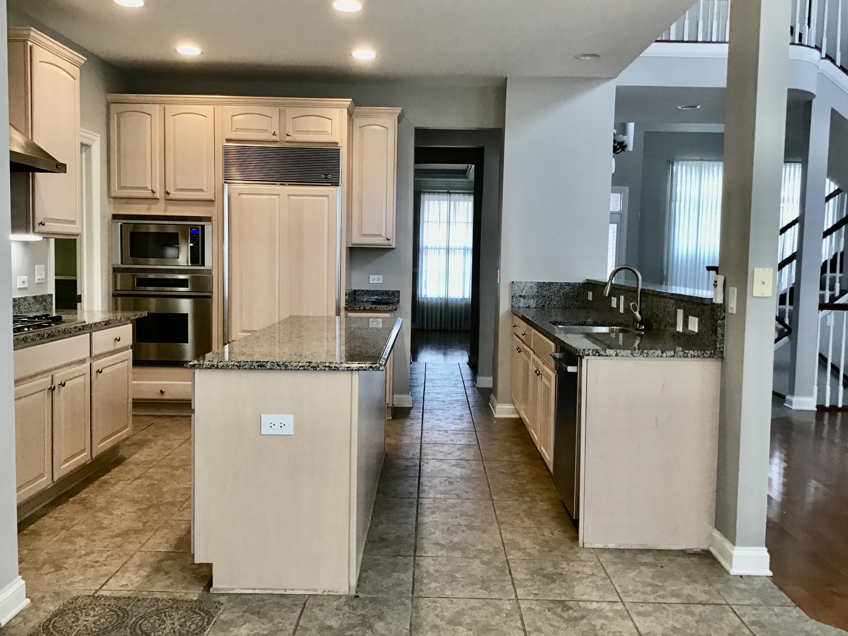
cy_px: 316
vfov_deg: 44.2
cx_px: 422
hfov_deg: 56.8
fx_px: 784
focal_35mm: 32
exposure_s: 1/30
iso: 80
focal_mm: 3.3
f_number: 2.4
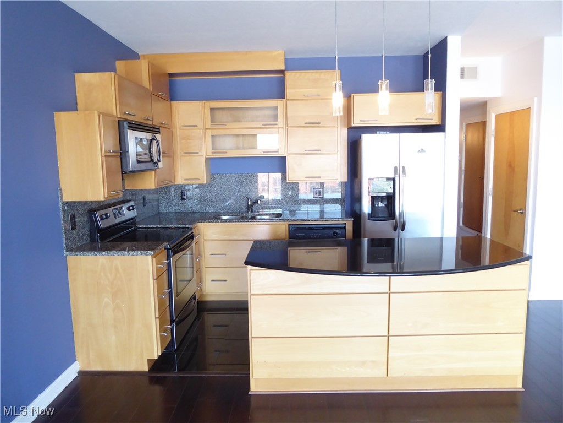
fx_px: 407
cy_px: 212
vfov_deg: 54.9
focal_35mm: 25
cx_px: 282
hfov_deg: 69.4
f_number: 3.3
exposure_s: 1/25
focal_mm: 4.3
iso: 400
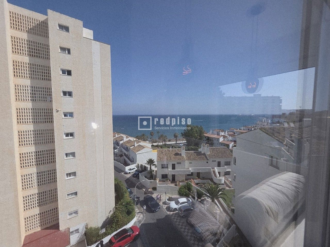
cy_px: 124
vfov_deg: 89.9
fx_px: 124
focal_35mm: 13
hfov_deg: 106.2
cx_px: 165
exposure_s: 1/1142
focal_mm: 2.2
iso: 20
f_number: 1.9
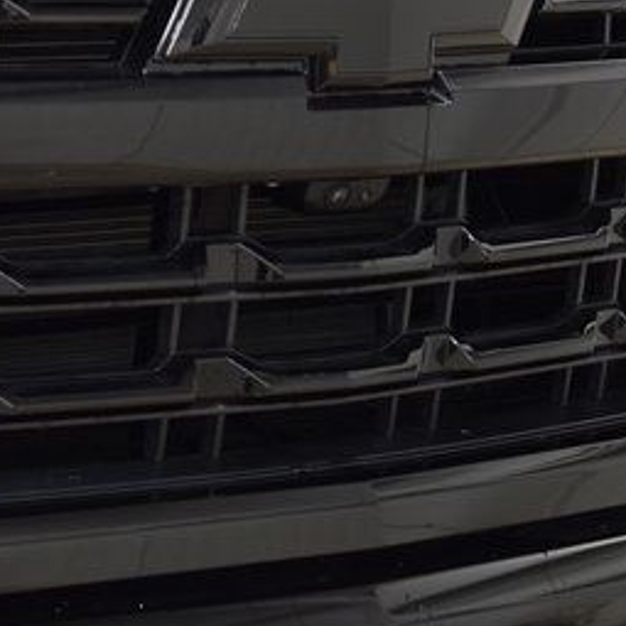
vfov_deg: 9.9
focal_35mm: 176
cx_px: 245
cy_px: 163
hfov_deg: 9.9
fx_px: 3602
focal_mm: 55
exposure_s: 1/15
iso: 800
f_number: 6.3
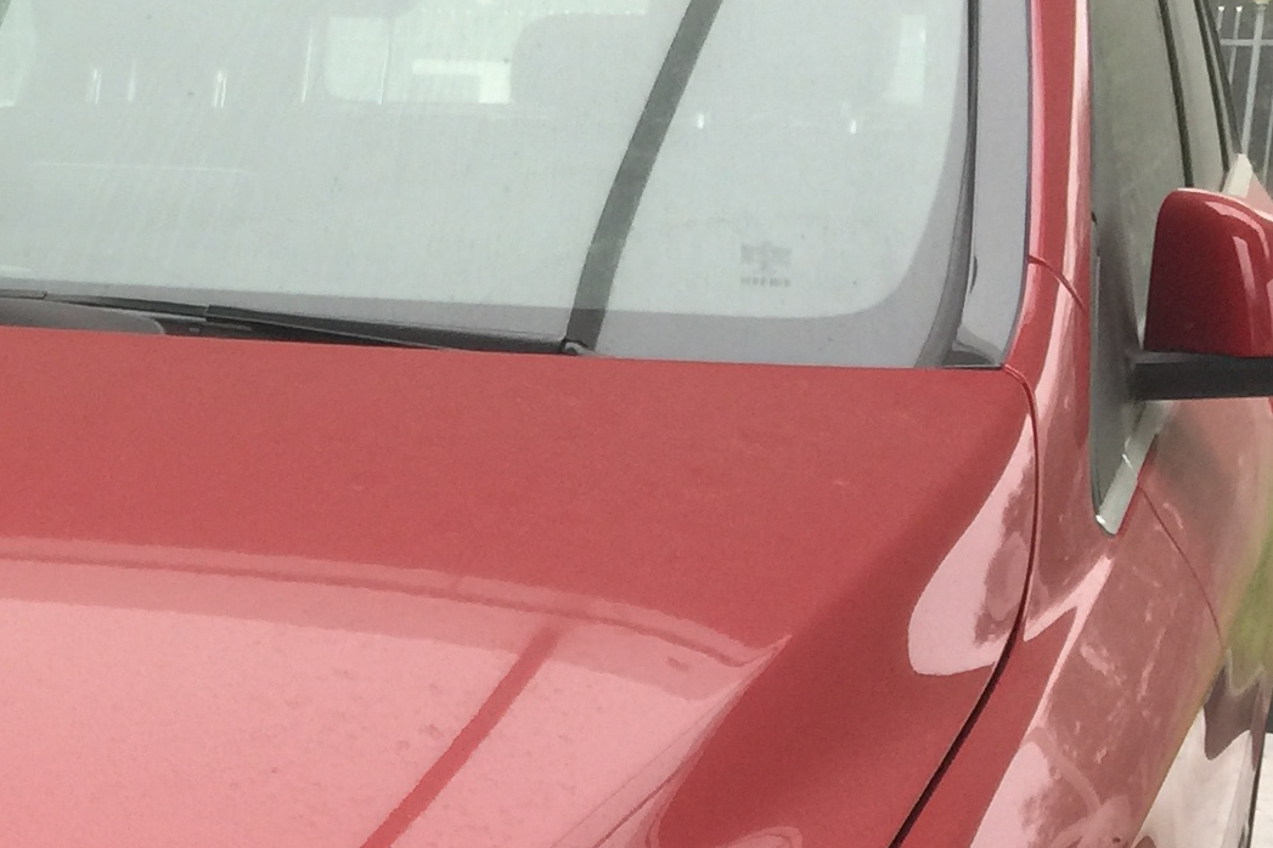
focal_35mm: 94
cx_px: -325
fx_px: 3324
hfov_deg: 20.1
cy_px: 1025
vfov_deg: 14.1
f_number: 2.2
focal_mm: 4.15
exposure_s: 1/33
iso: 40
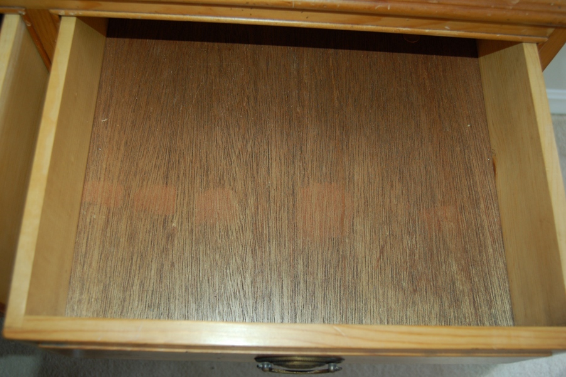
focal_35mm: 36
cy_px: 188
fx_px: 566
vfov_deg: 36.8
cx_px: 283
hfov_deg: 53.2
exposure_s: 1/60
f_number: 4
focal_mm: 24
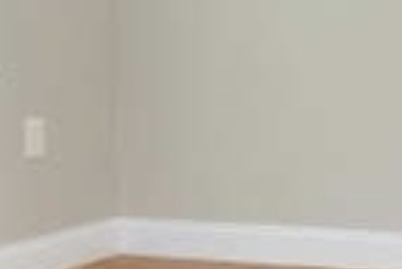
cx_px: 612
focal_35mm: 110
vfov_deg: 12.4
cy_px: 20
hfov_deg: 16.8
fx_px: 1230
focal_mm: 14
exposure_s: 1/100
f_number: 5.6
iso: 400
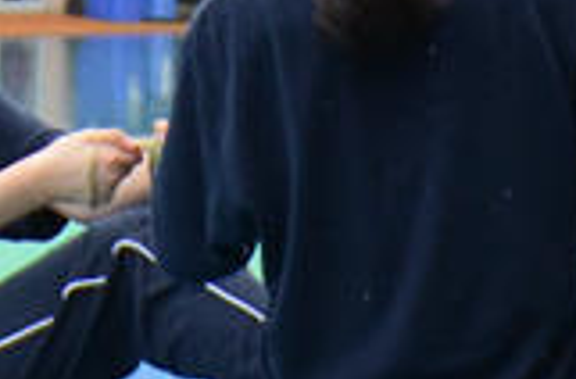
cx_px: 82
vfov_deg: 3.6
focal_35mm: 381
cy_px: -23
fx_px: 6072
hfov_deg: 5.4
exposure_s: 1/800
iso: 800
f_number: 4.2
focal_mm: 34
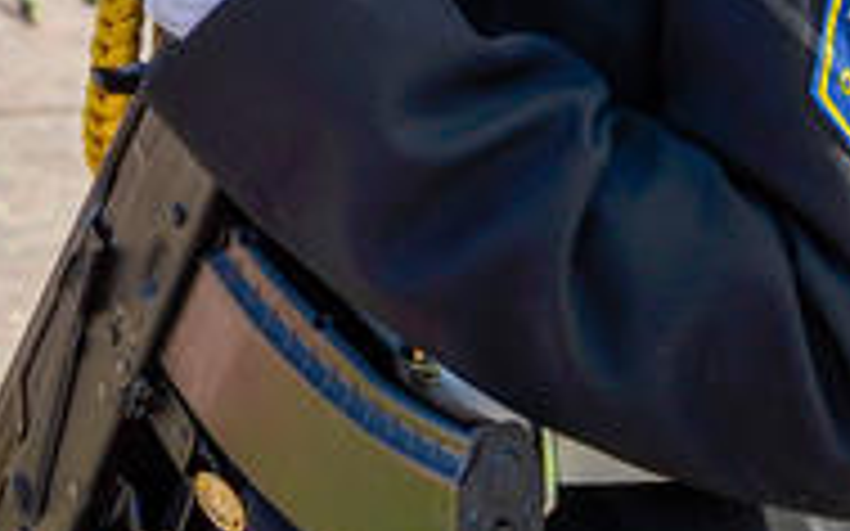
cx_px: 227
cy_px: -544
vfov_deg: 3.5
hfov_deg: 5.6
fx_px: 8684
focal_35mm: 375
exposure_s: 1/180
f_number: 13
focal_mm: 80
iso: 100
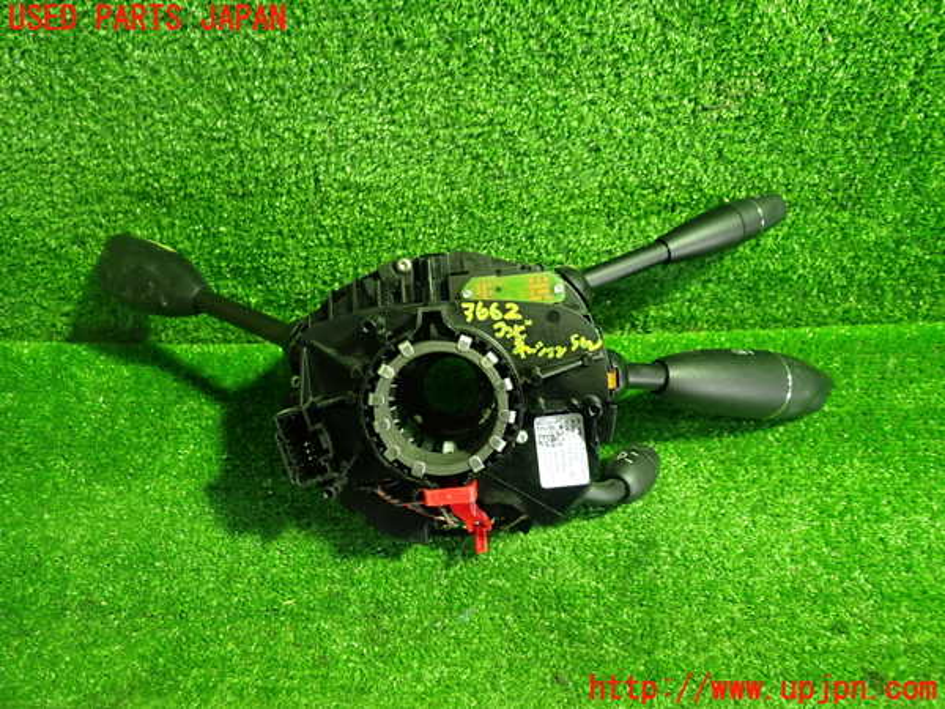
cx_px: 472
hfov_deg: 60.0
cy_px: 354
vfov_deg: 46.8
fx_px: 819
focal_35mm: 30
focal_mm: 5.4
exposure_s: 1/30
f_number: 2.3
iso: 400
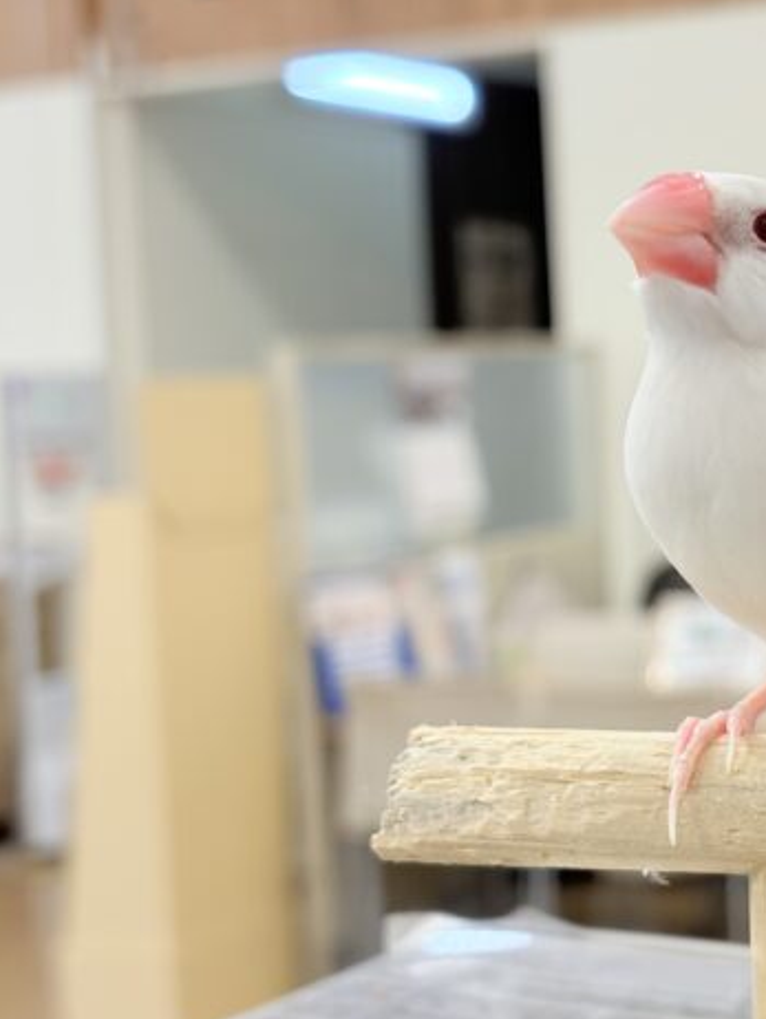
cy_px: 507
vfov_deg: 27.0
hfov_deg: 20.0
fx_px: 2122
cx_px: 704
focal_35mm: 72
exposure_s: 1/100
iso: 64
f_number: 1.6
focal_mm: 5.96
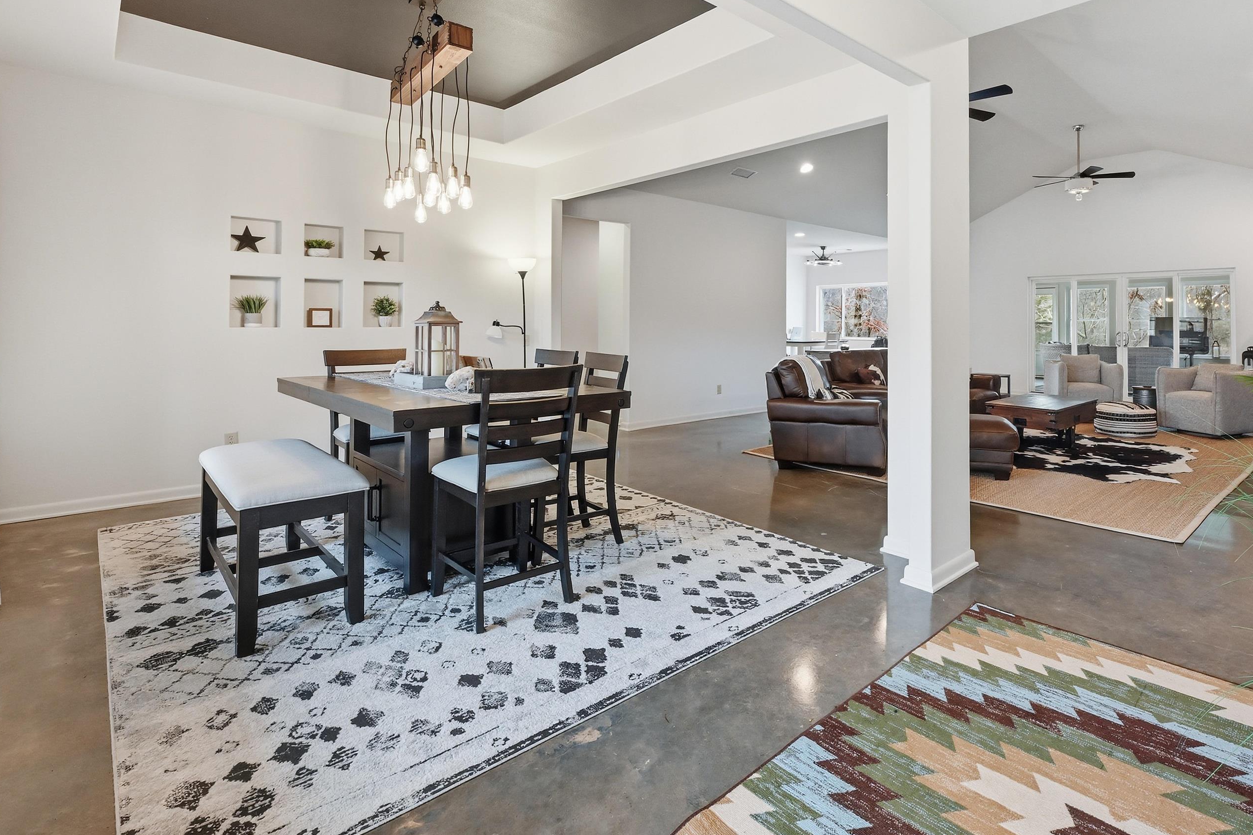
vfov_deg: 70.0
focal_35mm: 17
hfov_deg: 92.0
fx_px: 592
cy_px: 352
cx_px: 755
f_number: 8
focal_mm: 14
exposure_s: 1/1250
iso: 1250
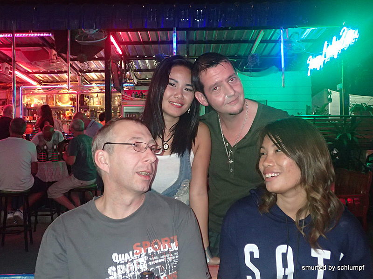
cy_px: 140
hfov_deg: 52.6
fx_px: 377
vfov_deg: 40.7
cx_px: 186
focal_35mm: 35
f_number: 2.6
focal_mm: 6.42
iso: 800
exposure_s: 1/30
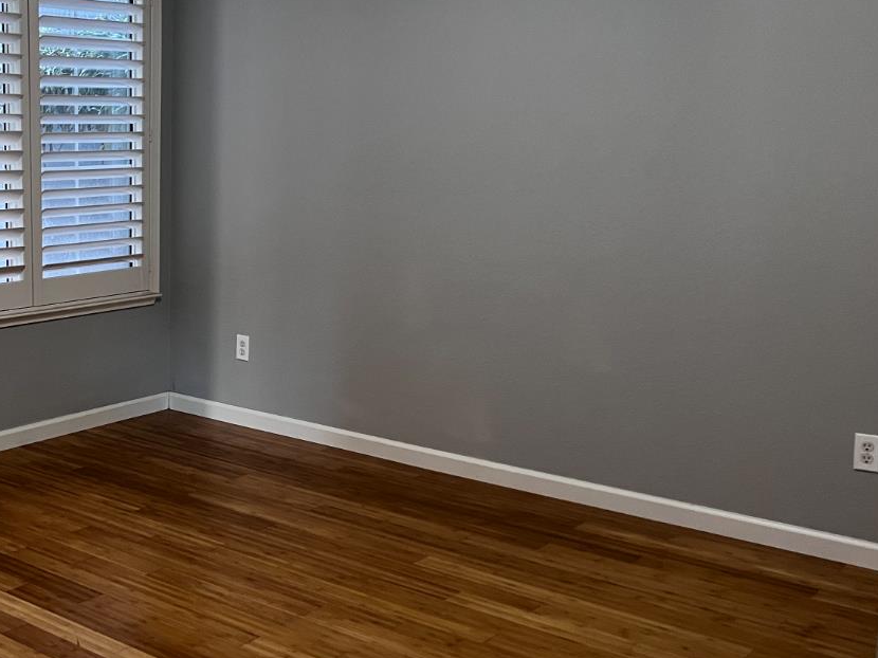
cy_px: 300
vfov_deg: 30.8
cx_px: 127
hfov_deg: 38.3
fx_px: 1192
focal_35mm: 47
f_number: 1.5
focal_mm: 5.7
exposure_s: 1/60
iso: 200
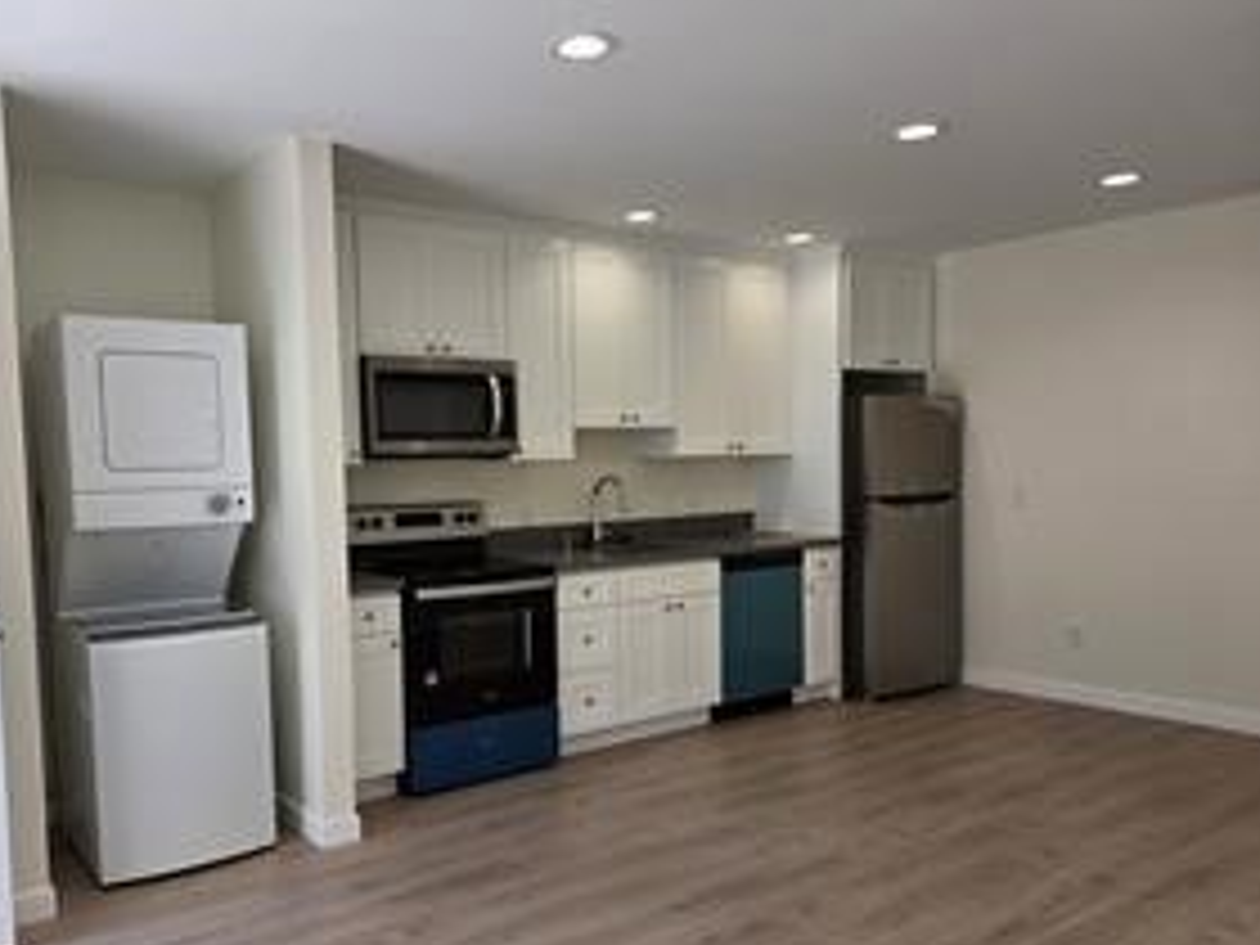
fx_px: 1019
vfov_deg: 49.6
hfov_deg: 63.0
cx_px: 515
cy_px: 540
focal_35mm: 28
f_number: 1.8
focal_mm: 5.4
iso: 25
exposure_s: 1/167
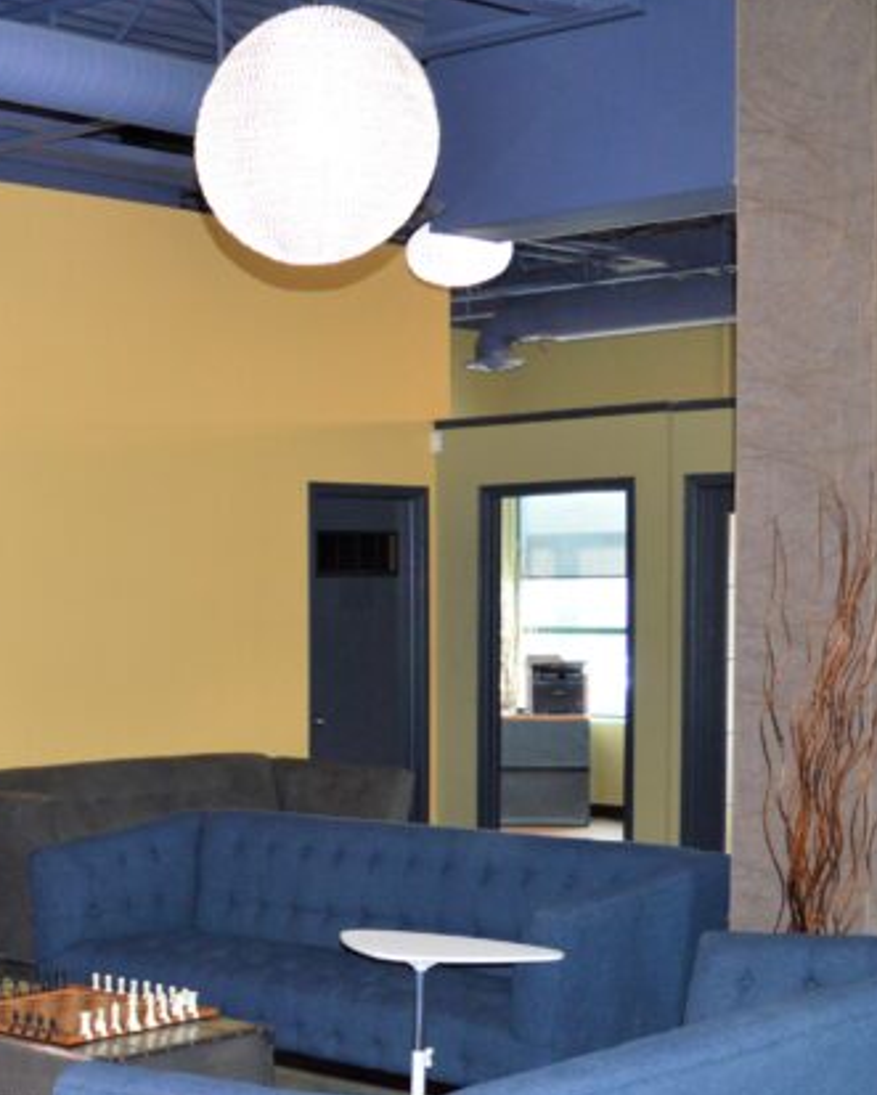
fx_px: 2009
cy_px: 770
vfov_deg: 30.1
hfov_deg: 23.7
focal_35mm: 62
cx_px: 26
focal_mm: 18
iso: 900
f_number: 3.5
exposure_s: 1/60
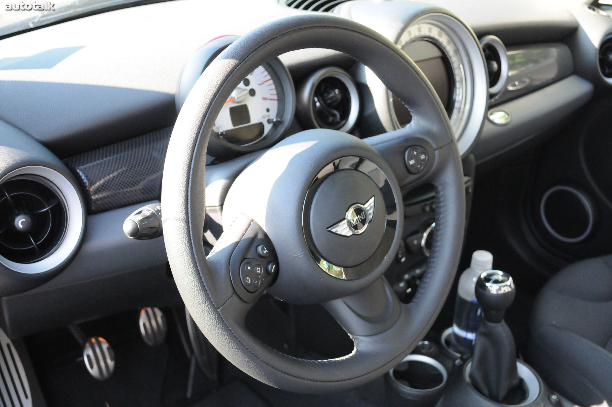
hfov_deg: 46.4
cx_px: 306
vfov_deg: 31.8
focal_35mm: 42
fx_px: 713
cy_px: 204
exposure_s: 1/250
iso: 2000
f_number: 5
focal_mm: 28
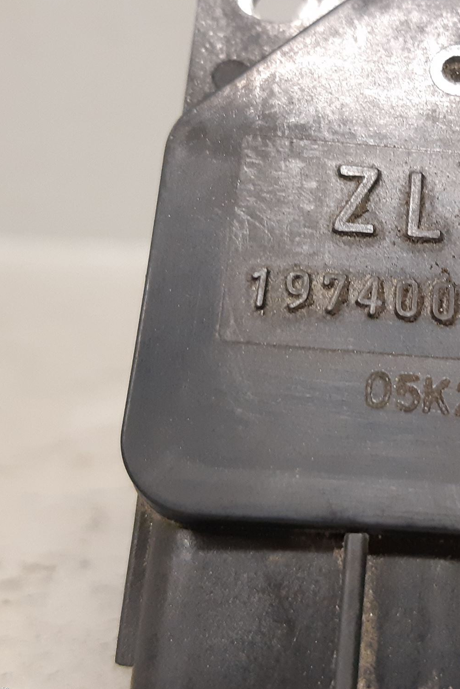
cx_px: 434
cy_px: 340
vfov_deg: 51.9
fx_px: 709
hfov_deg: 33.6
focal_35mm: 37
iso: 320
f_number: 1.7
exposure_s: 1/50
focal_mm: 3.93
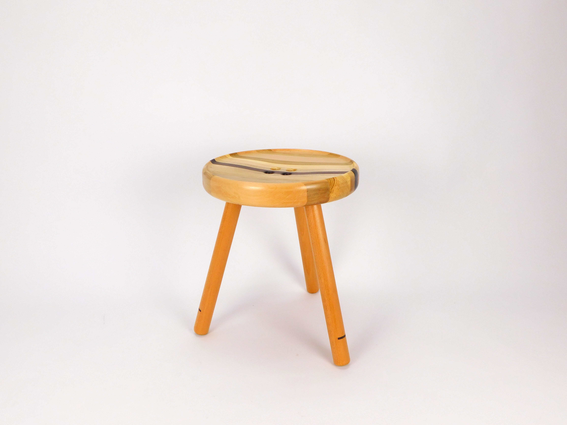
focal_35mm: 30
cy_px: 212
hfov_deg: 60.0
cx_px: 284
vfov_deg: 46.8
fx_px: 491
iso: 125
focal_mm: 5.3
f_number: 3.2
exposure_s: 1/200
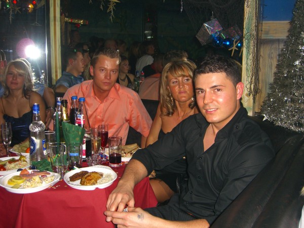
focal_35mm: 38
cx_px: 152
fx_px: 334
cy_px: 114
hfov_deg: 49.0
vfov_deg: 37.7
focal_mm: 7.9
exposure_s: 1/60
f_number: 2.8
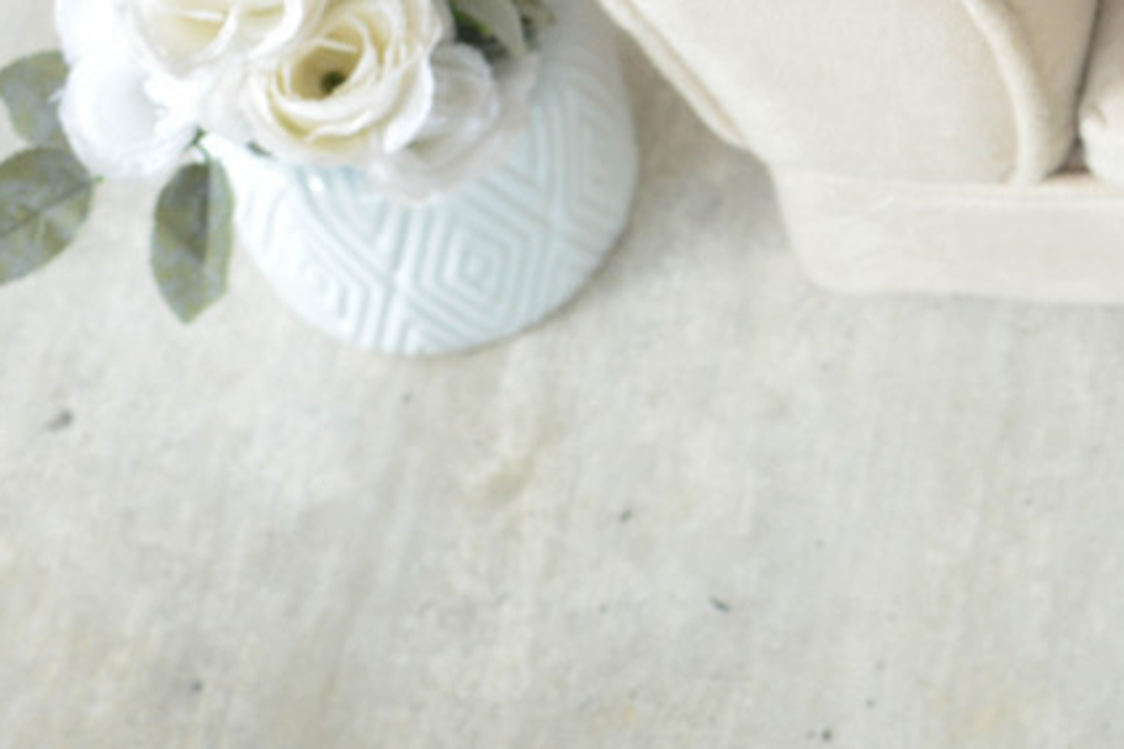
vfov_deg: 9.5
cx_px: 1557
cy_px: -190
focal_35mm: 142
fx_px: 4433
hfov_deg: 13.8
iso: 1250
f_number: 5.6
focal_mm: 50
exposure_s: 1/160
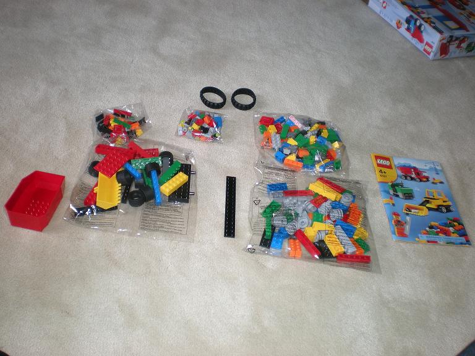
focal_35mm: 38
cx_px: 238
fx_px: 521
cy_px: 178
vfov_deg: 37.7
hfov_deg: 49.0
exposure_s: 1/30
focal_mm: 6.3
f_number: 3.1
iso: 64
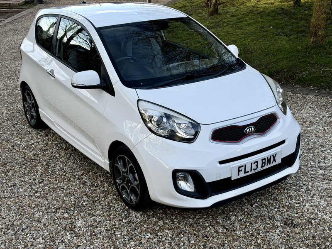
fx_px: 460
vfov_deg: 30.3
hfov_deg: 39.7
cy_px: 124
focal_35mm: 48
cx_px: 166
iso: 64
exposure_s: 1/646
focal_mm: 6.76
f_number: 1.78
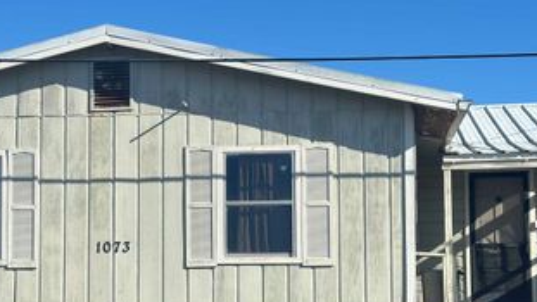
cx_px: 216
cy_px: 261
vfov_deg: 14.3
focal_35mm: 84
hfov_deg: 25.3
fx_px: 1196
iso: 100
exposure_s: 1/7634
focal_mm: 6.86
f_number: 1.78
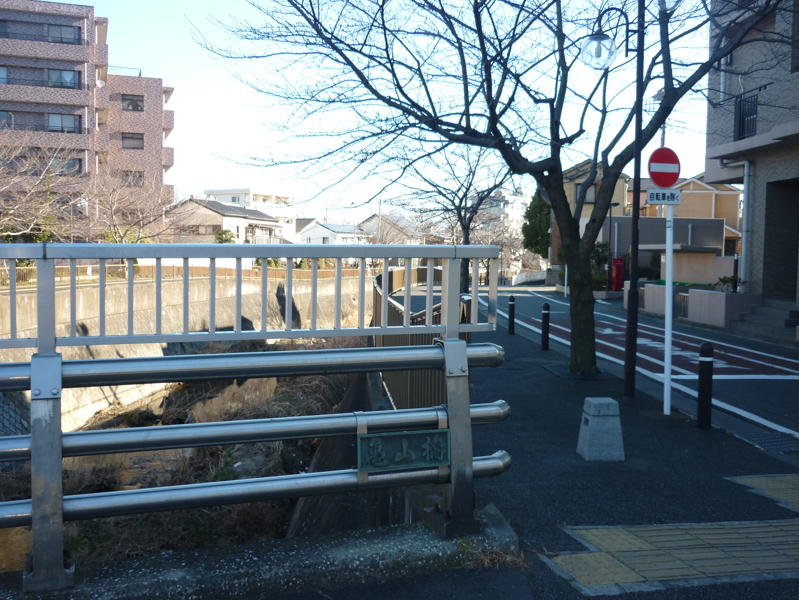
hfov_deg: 55.4
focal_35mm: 33
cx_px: 400
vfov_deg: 42.9
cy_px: 300
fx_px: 762
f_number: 2.8
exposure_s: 1/250
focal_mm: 5.5
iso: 80
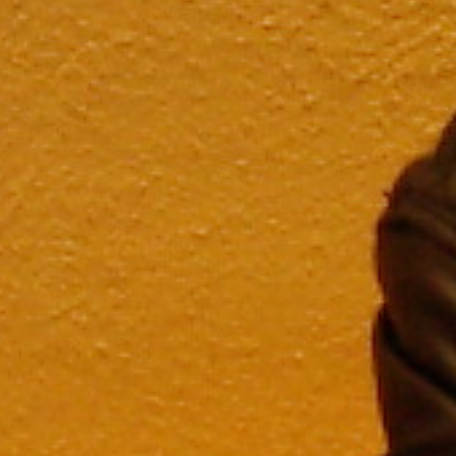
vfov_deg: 5.5
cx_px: 1078
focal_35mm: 316
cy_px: 190
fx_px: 4710
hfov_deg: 5.4
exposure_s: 1/5
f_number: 2.6
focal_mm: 5.8
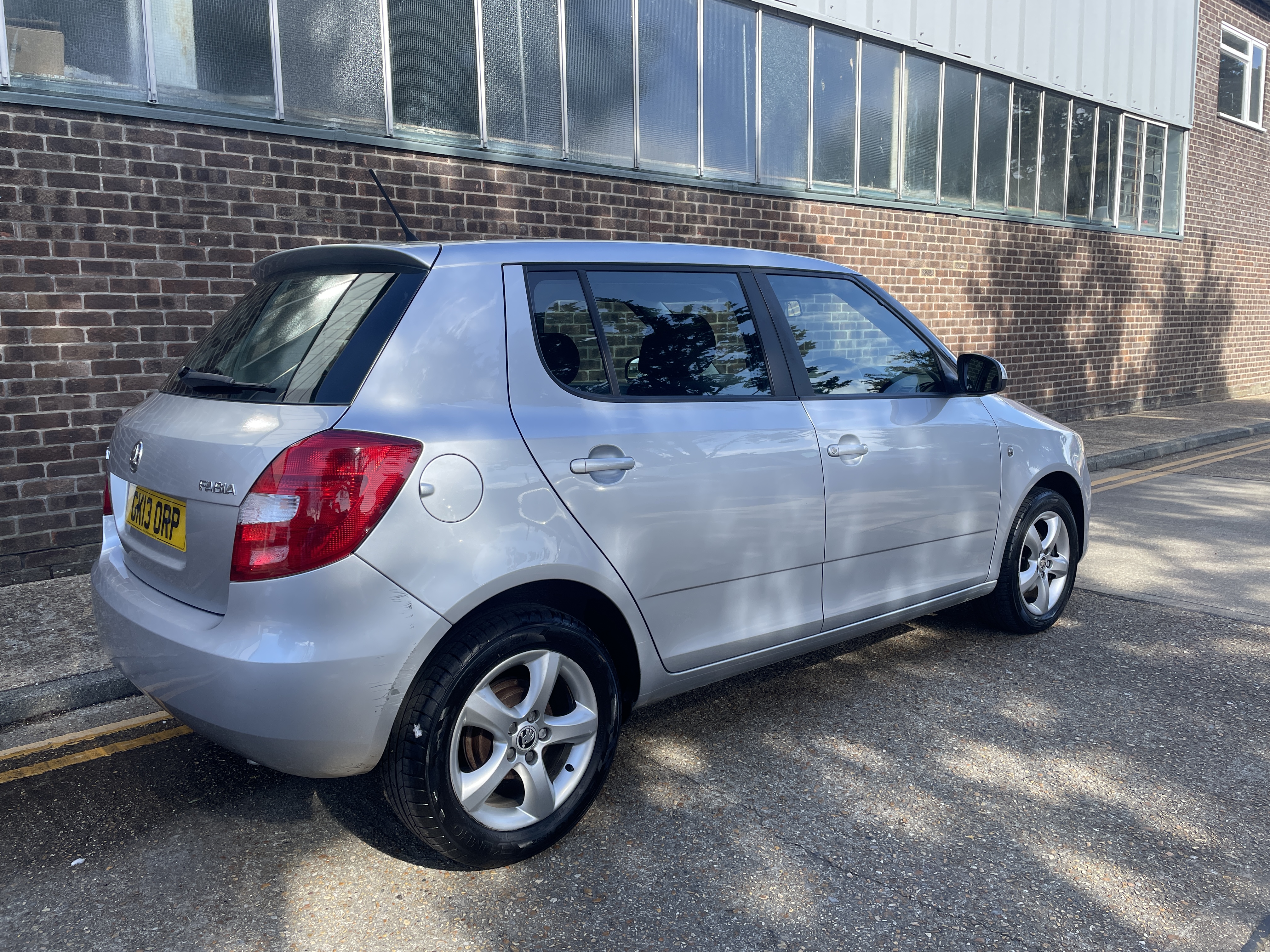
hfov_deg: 67.3
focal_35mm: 26
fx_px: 954
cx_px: 635
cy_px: 476
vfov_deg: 53.1
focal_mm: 4.2
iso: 32
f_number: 1.6
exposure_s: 1/963
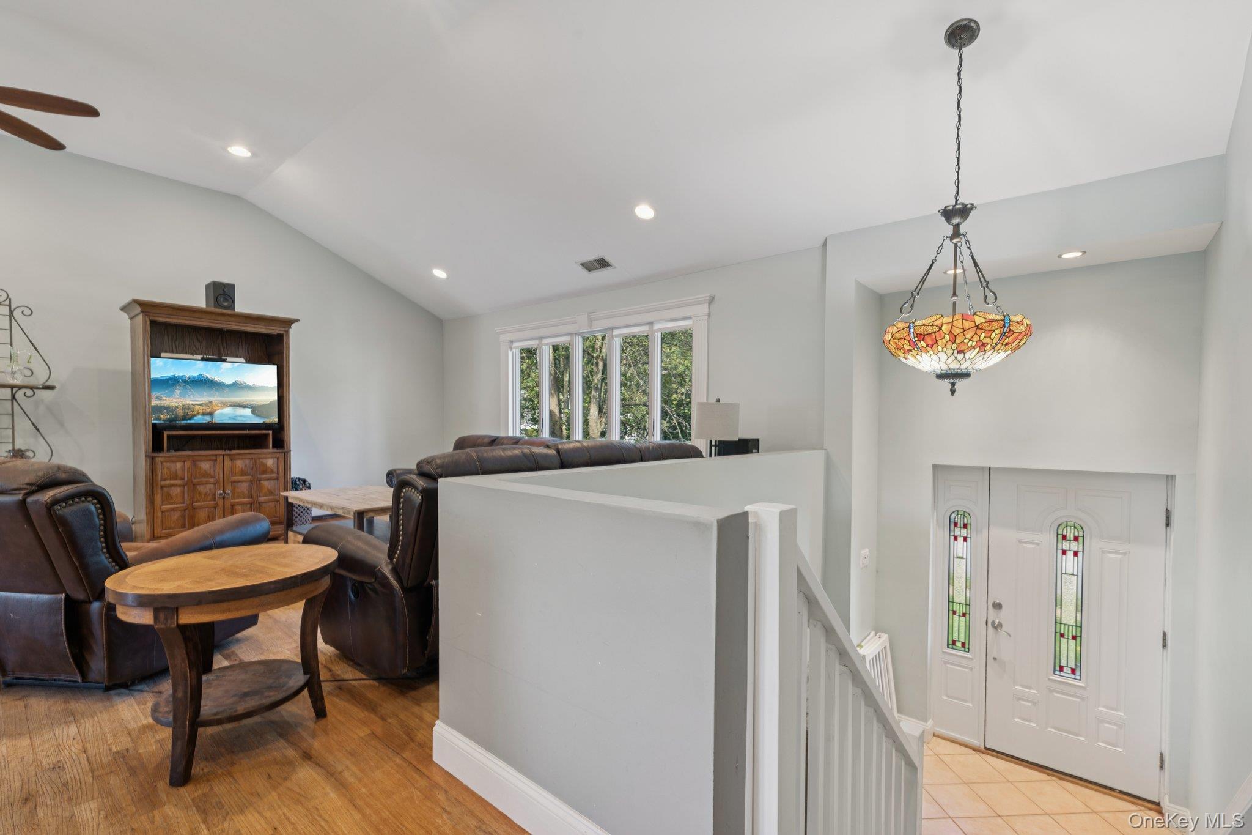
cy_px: 418
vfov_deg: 73.7
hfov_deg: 96.7
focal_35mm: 16
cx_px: 626
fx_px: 556
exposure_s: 1/2
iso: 160
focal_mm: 16
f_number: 9
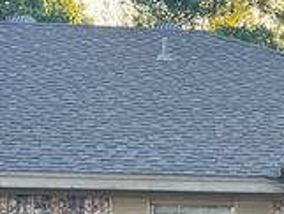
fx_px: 1223
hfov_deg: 12.7
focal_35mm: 149
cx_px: 399
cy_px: 282
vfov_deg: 9.8
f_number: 1.78
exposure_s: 1/522
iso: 64
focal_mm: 6.76
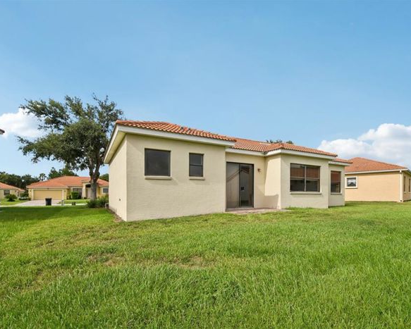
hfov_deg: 89.4
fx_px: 207
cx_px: 224
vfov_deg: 77.0
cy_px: 164
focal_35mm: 17
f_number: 8
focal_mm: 15
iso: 400
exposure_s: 1/800
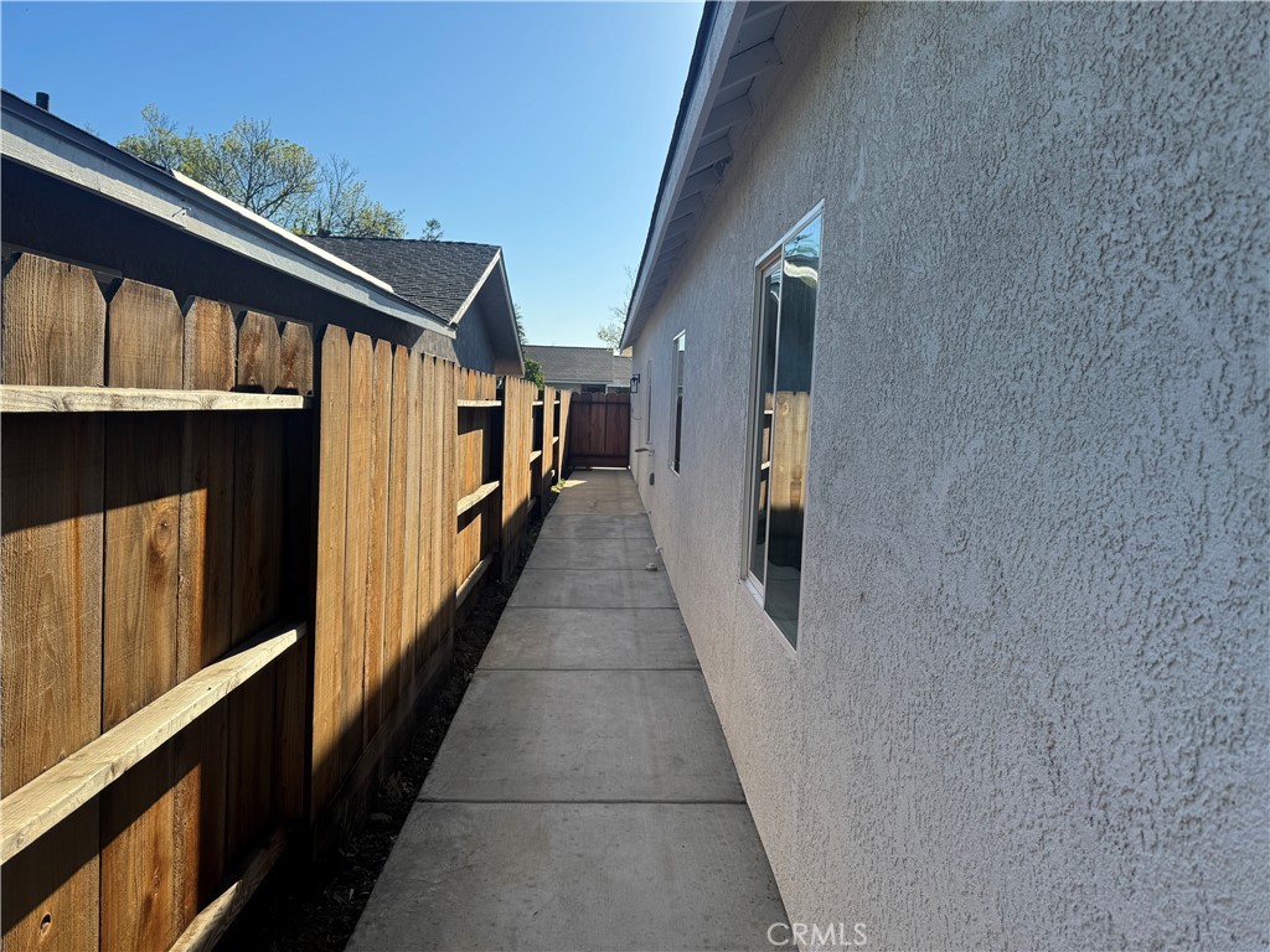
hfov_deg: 71.6
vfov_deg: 56.8
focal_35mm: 24
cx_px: 635
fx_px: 881
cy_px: 476
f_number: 1.78
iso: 80
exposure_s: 1/2041
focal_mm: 6.76
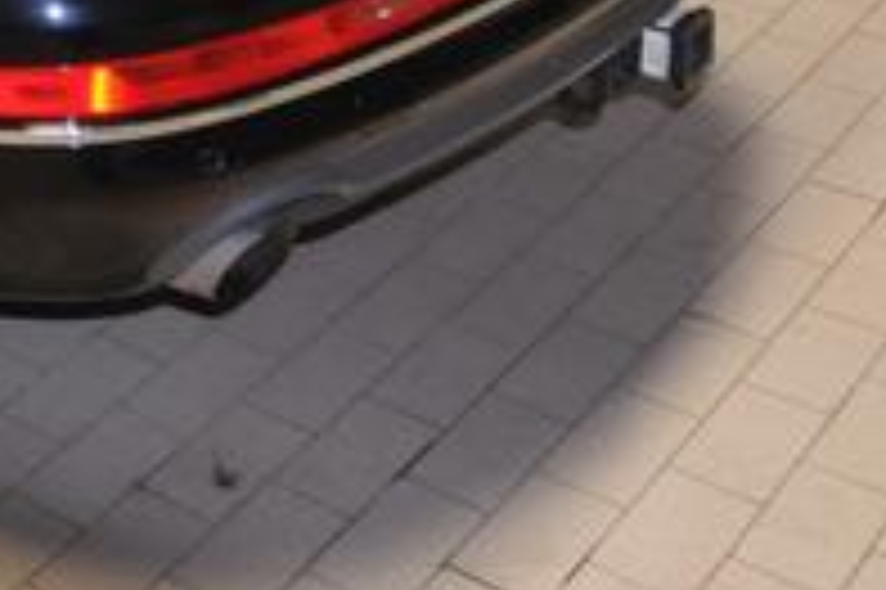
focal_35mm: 78
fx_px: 1918
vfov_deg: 15.7
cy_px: -358
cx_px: -328
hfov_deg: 22.6
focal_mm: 16
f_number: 4
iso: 1000
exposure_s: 1/60
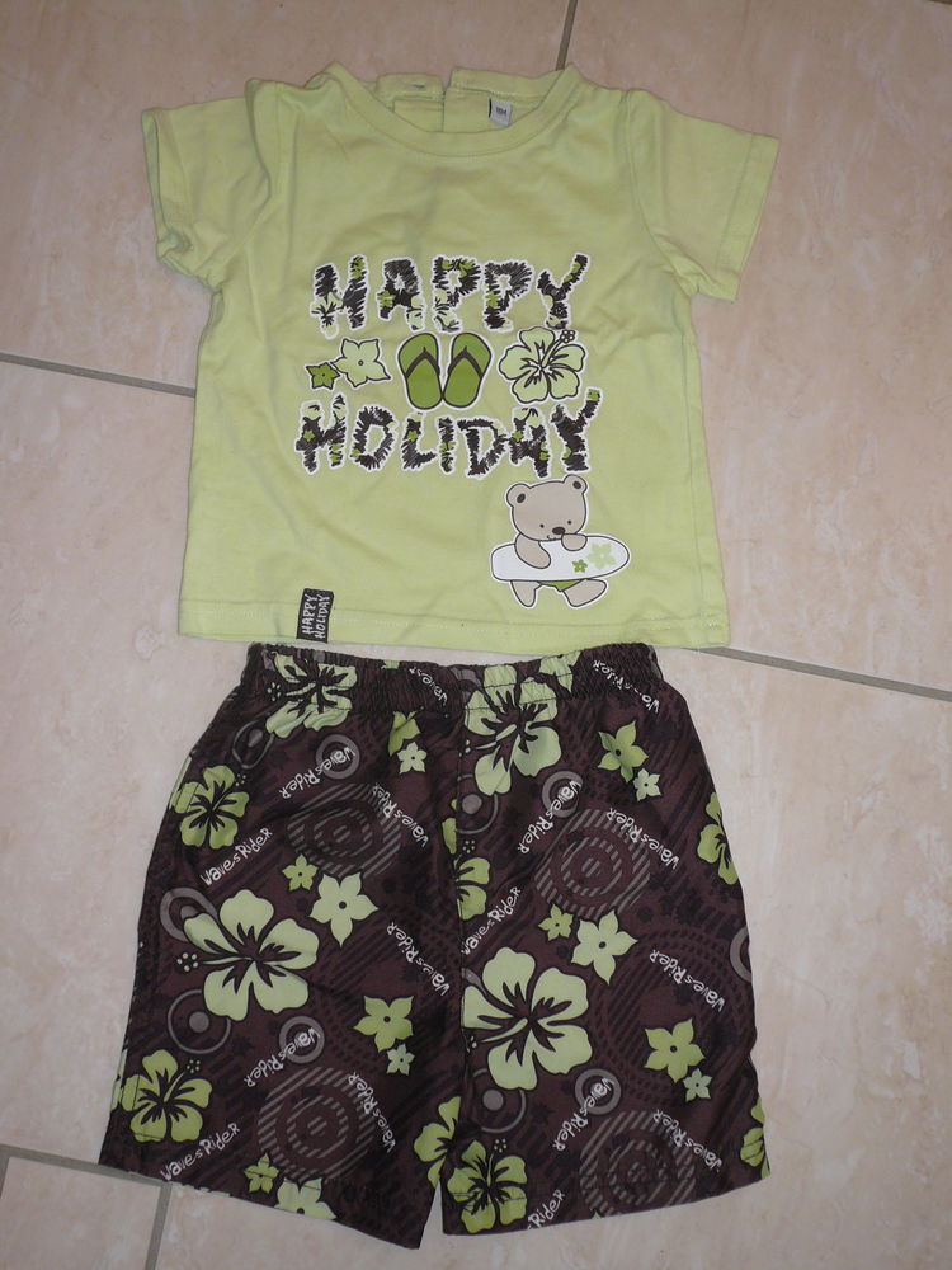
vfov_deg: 50.1
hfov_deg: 38.7
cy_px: 635
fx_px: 1357
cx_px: 476
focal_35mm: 37
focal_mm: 6.1
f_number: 3.1
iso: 100
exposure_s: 1/30
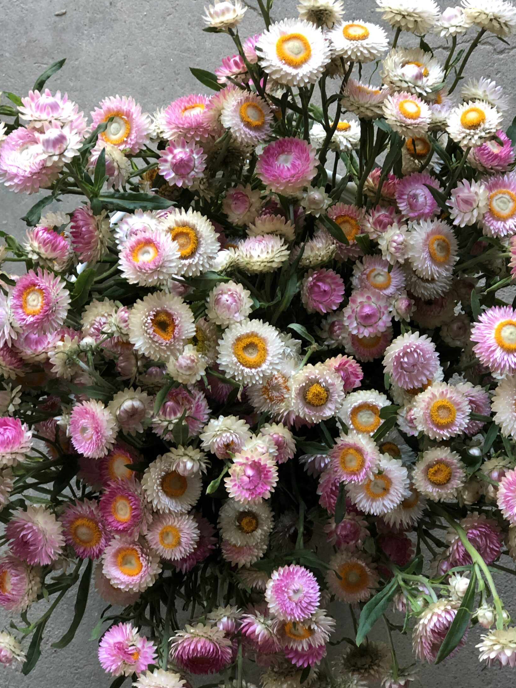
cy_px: 330
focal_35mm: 67
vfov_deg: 29.0
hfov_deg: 21.9
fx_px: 1332
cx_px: 295
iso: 64
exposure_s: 1/30
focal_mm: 6.6
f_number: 2.8
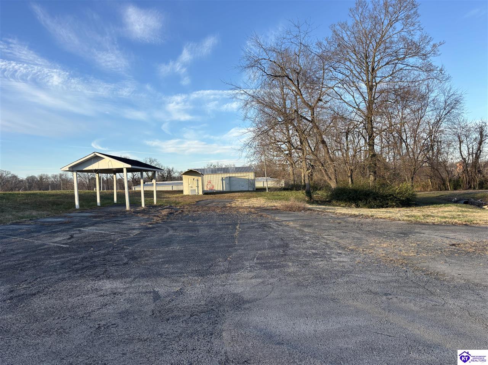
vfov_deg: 53.0
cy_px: 182
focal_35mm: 26
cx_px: 244
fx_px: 366
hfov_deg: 67.3
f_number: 1.6
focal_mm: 5.96
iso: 50
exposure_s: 1/1178
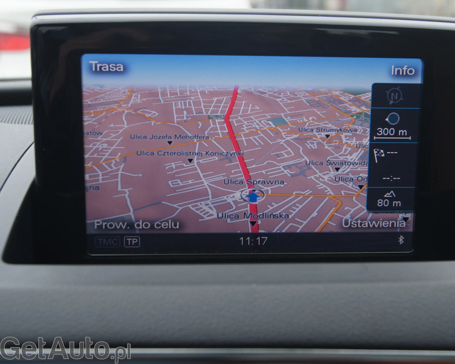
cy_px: 159
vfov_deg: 28.1
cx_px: 283
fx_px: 727
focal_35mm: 54
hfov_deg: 34.6
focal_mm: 28
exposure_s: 1/60
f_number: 5.6
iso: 100
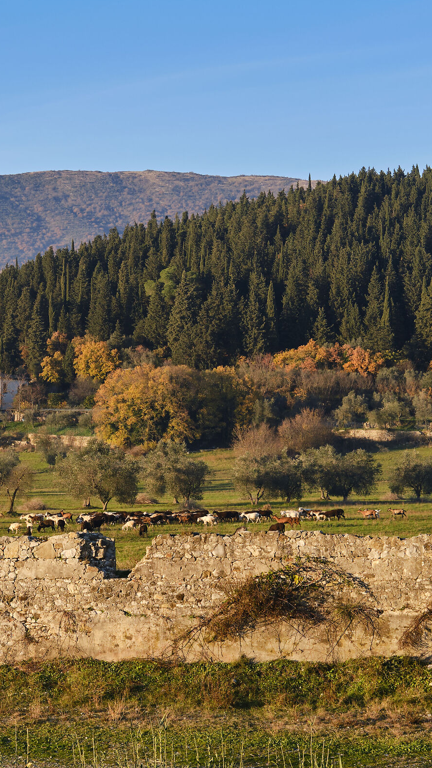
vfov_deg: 25.3
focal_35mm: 84
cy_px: 384
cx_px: 90
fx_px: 1711
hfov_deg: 14.3
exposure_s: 1/90
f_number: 9
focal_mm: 35
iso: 160
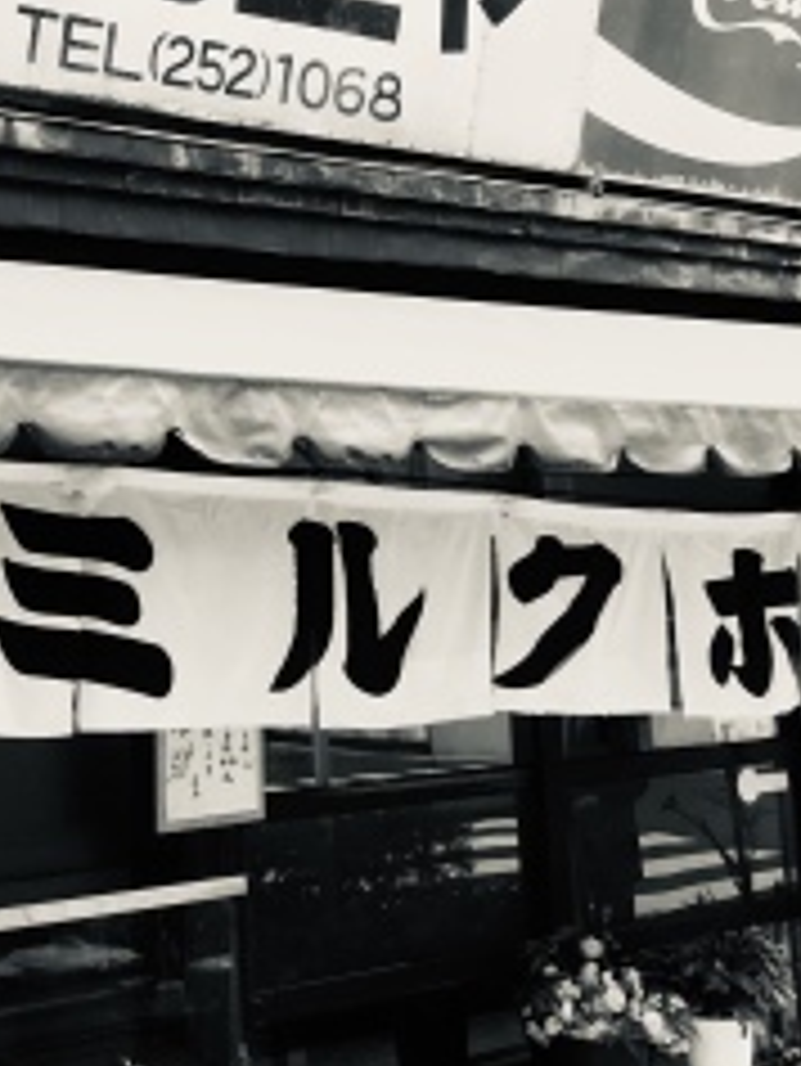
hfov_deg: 24.8
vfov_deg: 32.2
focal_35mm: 59
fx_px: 1819
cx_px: 313
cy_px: 301
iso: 20
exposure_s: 1/152
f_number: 1.8
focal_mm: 3.99
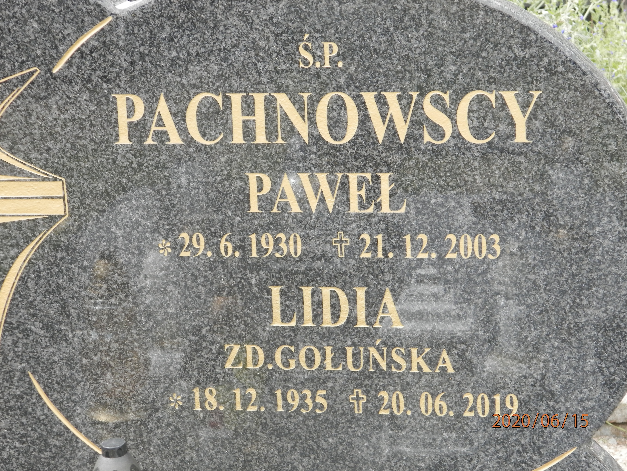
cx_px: 314
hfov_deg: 18.5
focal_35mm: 106
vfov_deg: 14.0
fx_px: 1920
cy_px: 236
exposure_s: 1/160
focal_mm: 19
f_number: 4.5
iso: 125
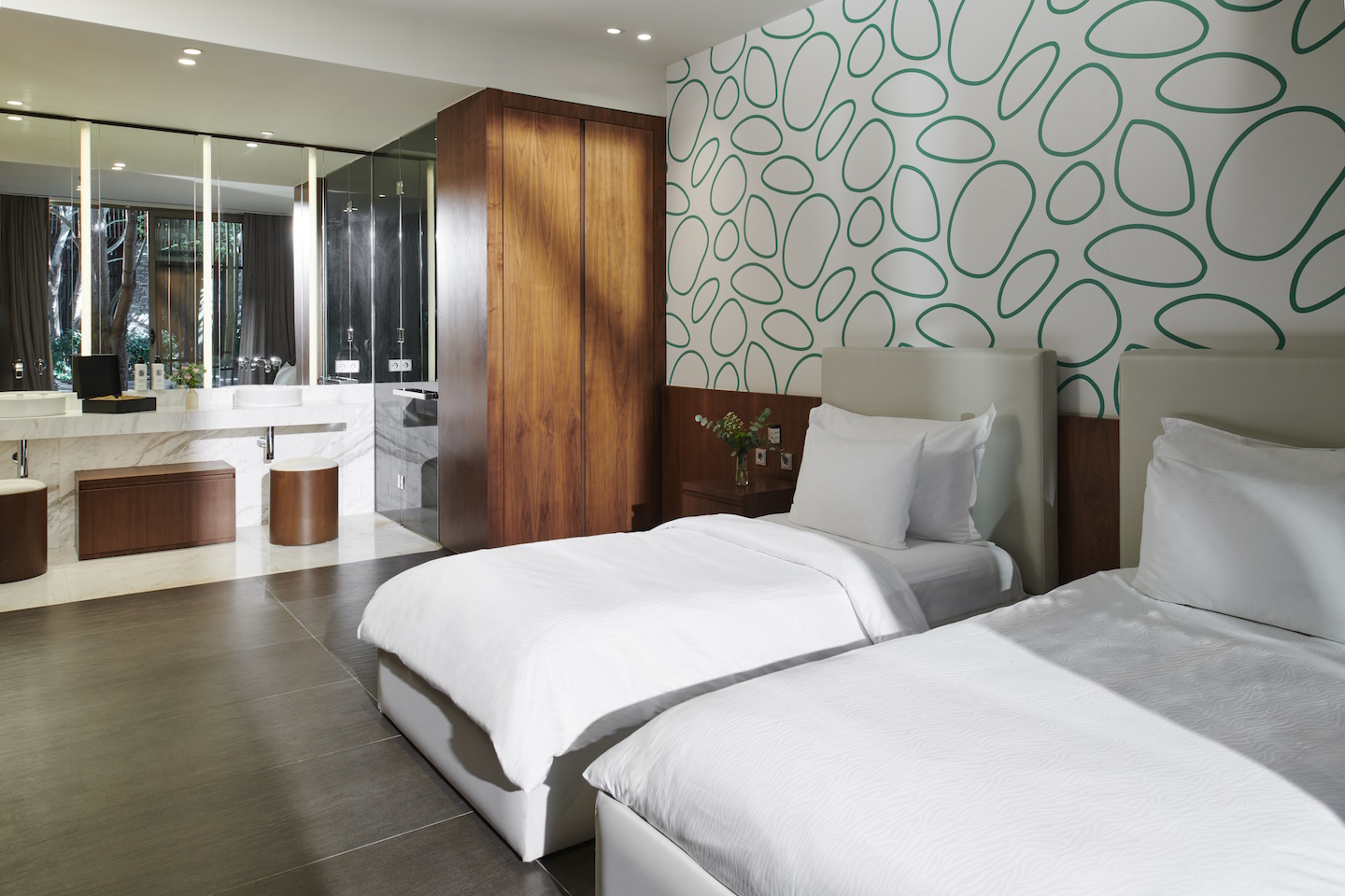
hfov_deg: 73.7
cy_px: 448
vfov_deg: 53.1
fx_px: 897
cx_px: 672
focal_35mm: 24
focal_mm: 24
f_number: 11
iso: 100
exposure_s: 1/5
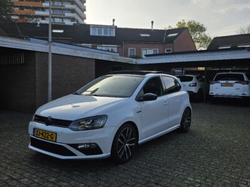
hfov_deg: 73.9
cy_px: 94
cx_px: 125
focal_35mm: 23
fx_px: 166
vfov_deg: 58.9
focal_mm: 6.3
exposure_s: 1/1202
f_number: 1.7
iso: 20
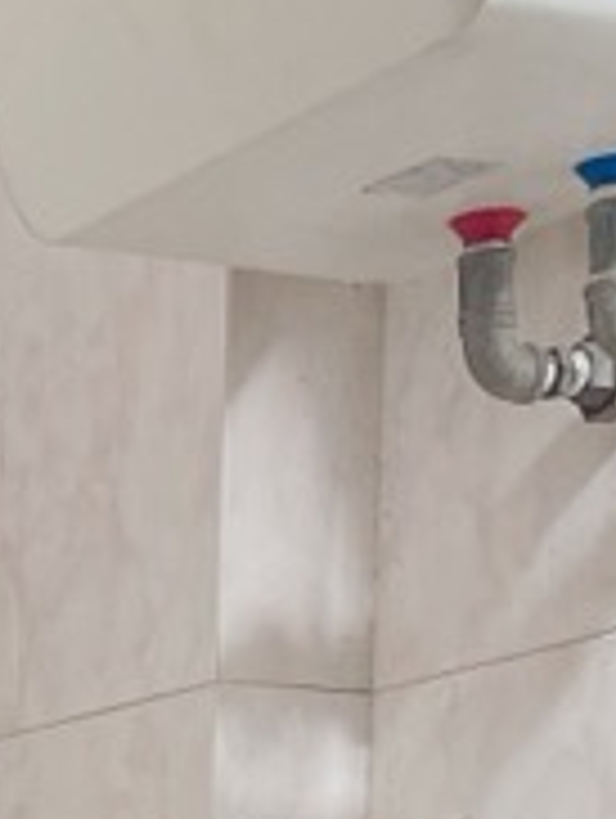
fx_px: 3456
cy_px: 1750
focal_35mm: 146
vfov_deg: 11.8
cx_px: -567
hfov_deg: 9.6
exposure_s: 1/50
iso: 250
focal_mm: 5.1
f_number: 1.6
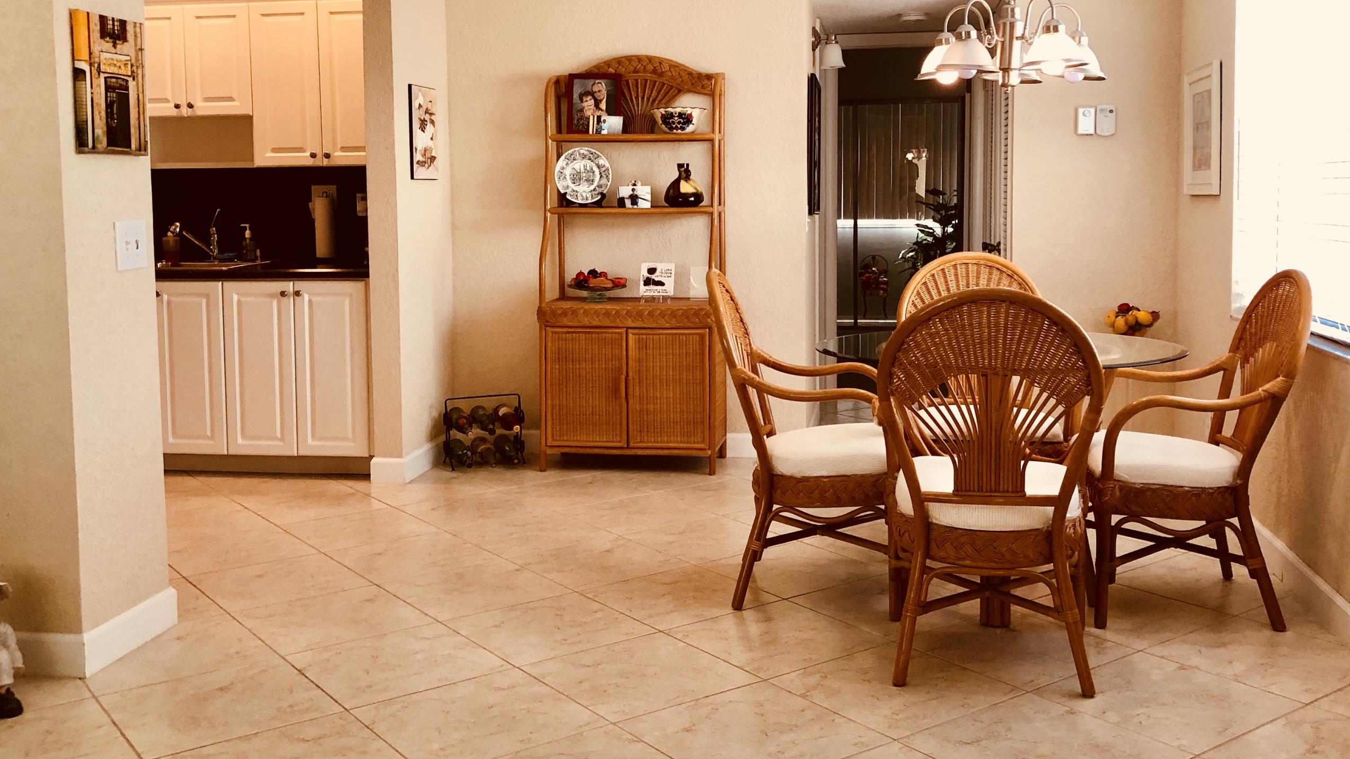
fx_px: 1289
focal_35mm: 36
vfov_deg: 32.7
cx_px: 703
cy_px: 301
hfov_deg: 55.3
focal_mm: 3.99
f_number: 1.8
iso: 32
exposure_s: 1/30
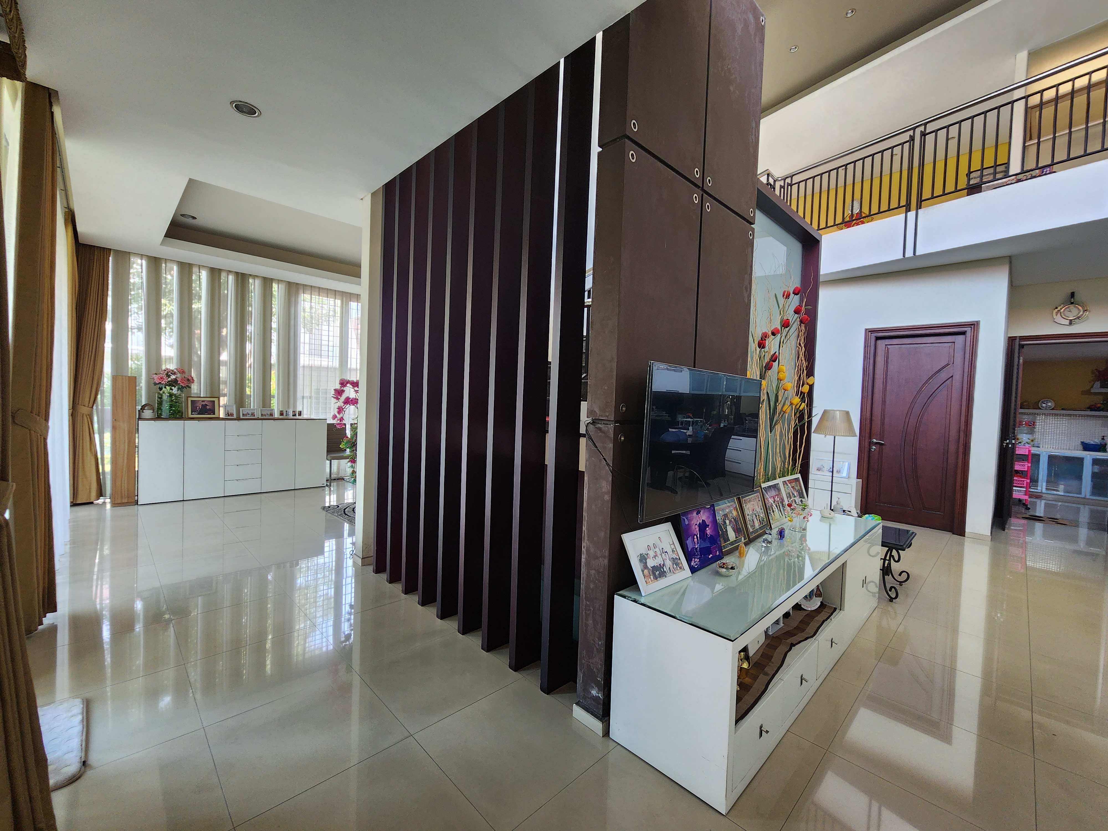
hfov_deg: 106.2
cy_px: 416
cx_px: 554
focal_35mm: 13
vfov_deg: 89.9
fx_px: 416
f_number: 2.2
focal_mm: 2.2
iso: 160
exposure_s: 1/60
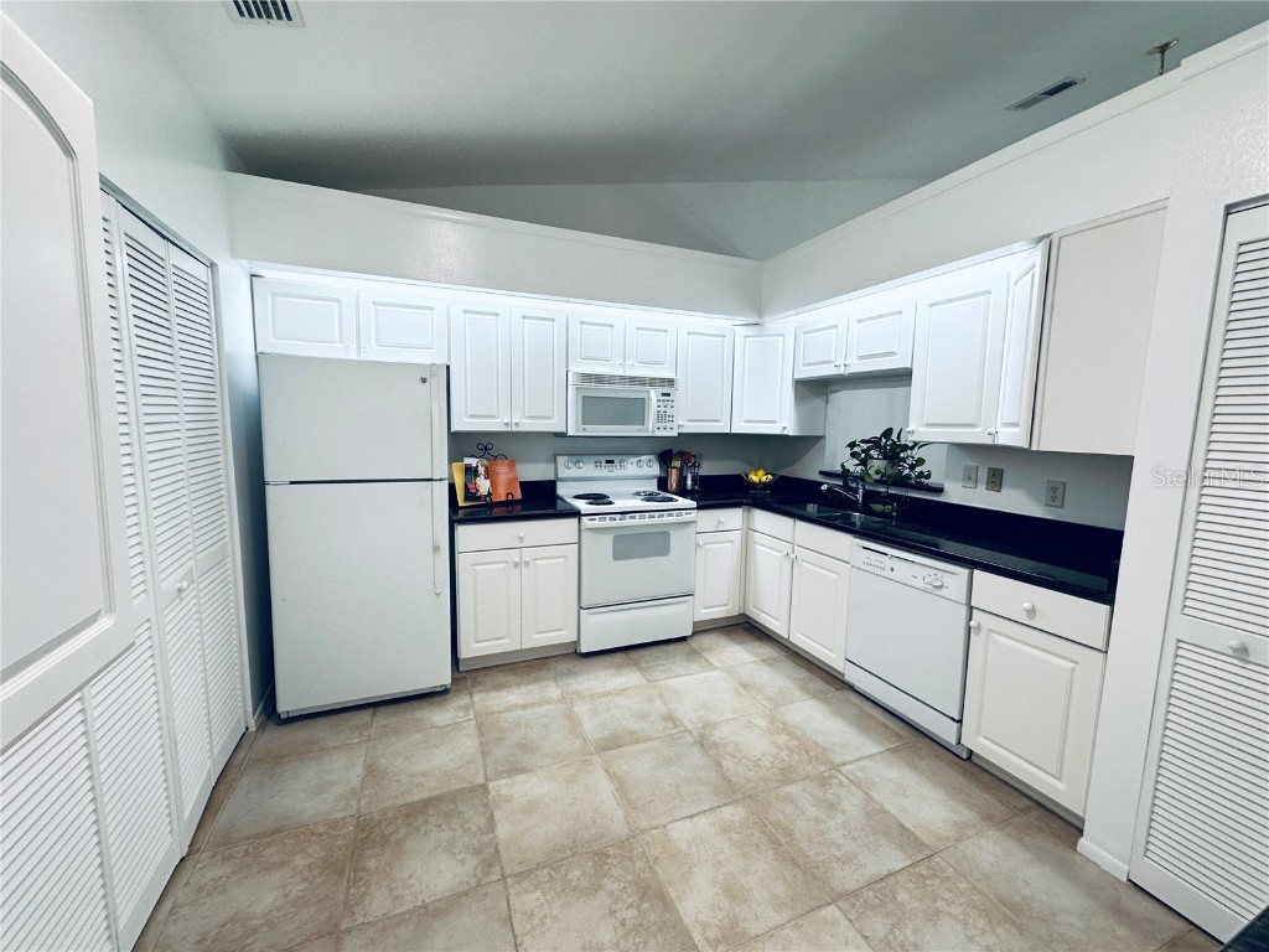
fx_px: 513
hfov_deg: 102.1
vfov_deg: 85.7
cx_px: 634
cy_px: 476
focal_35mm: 14
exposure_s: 1/120
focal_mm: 2.22
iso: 100
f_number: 2.2
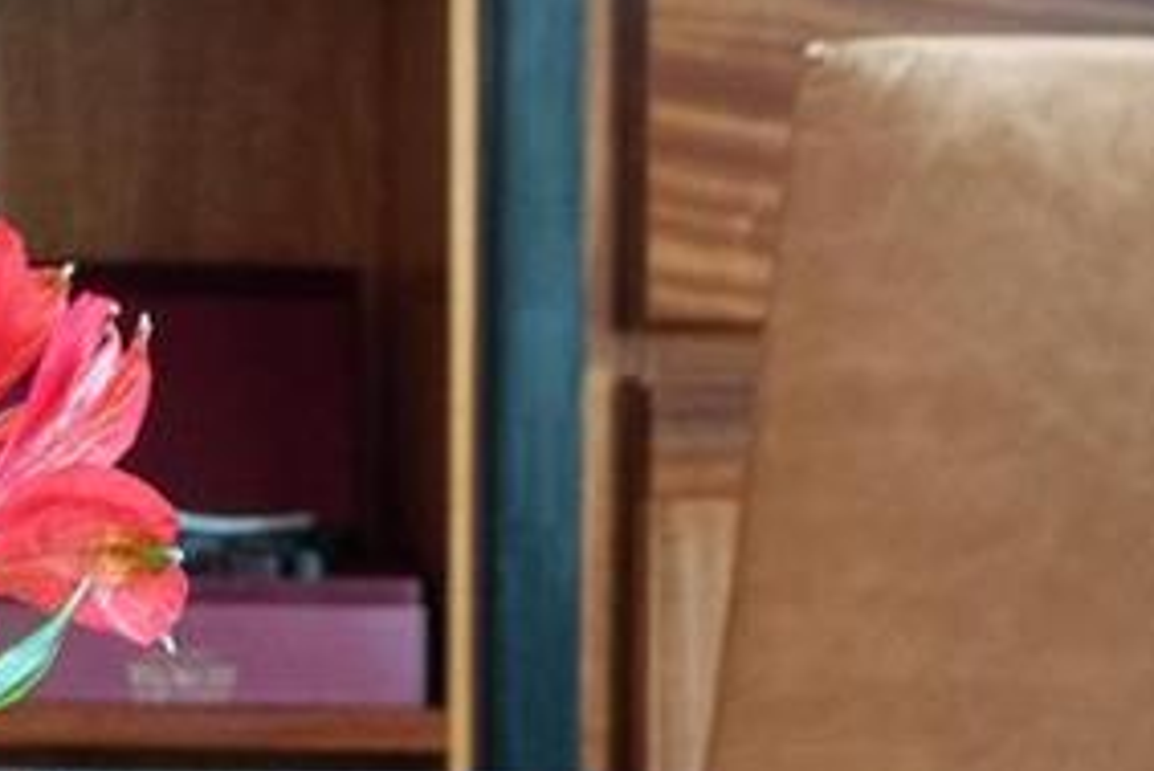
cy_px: -388
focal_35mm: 350
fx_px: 11225
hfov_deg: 5.8
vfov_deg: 3.9
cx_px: -905
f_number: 8
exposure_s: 1/1.25
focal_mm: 31
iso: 400
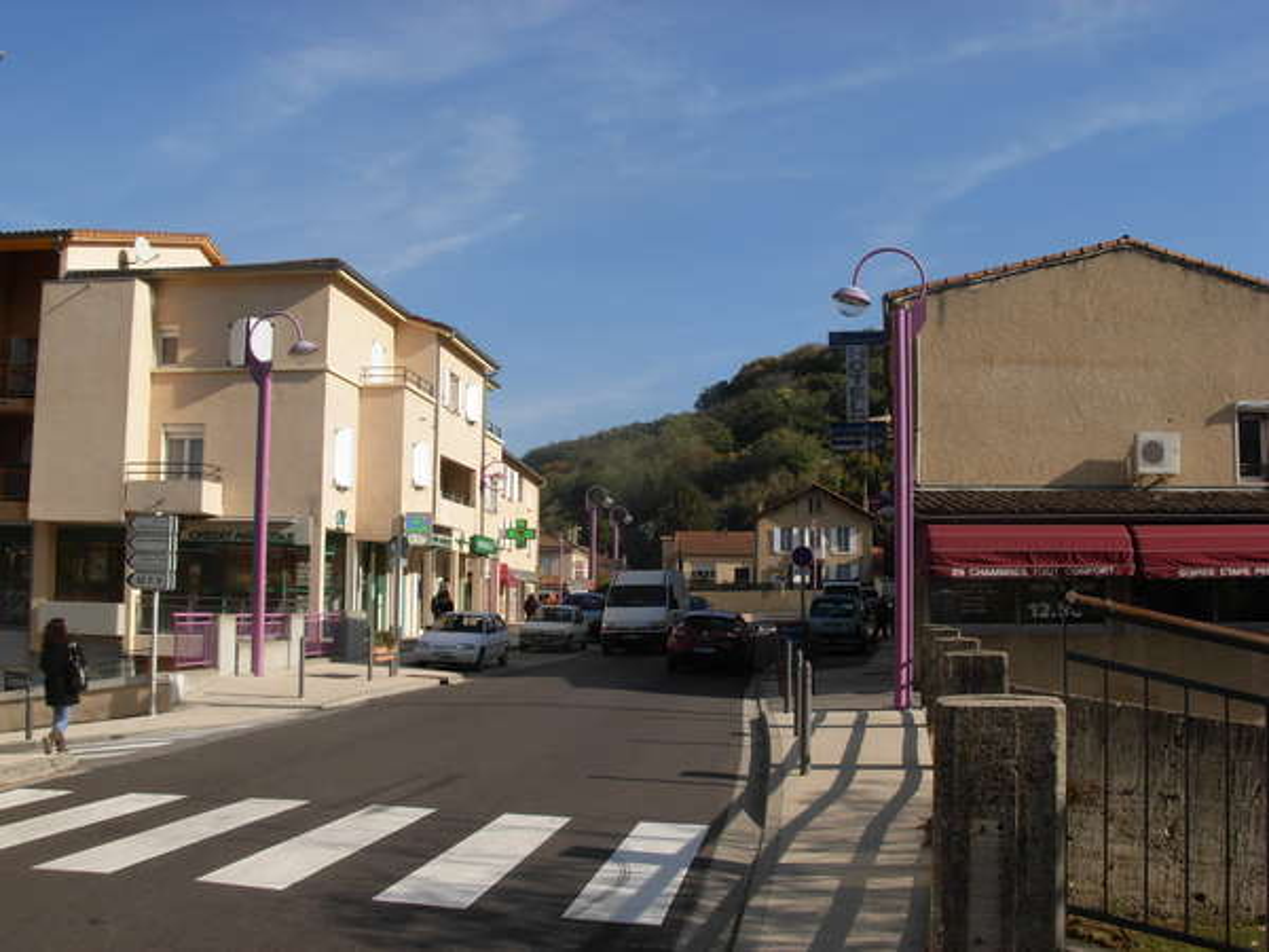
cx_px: 634
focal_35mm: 38
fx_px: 1393
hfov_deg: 49.0
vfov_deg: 37.7
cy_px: 476
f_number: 4.9
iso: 79
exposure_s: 1/609
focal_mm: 6.3
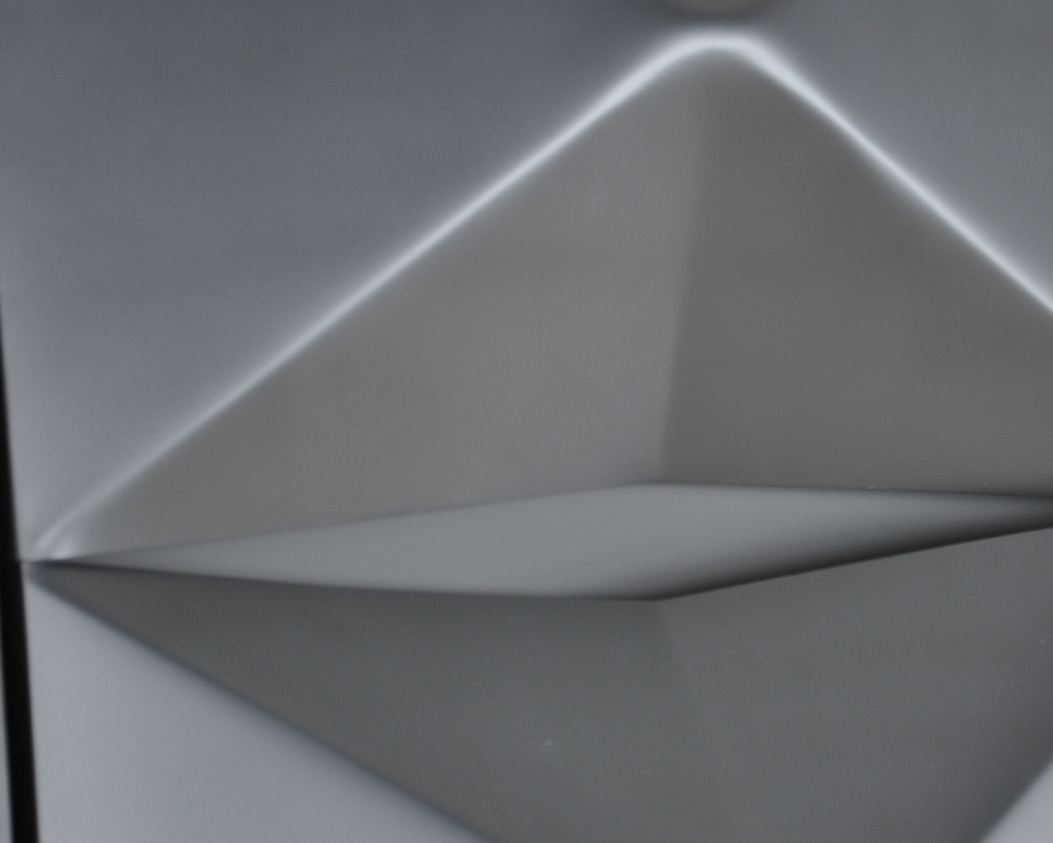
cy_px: 453
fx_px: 3989
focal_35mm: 128
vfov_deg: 12.1
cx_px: 750
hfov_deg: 15.0
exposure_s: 1/60
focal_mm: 58
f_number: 5
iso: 400
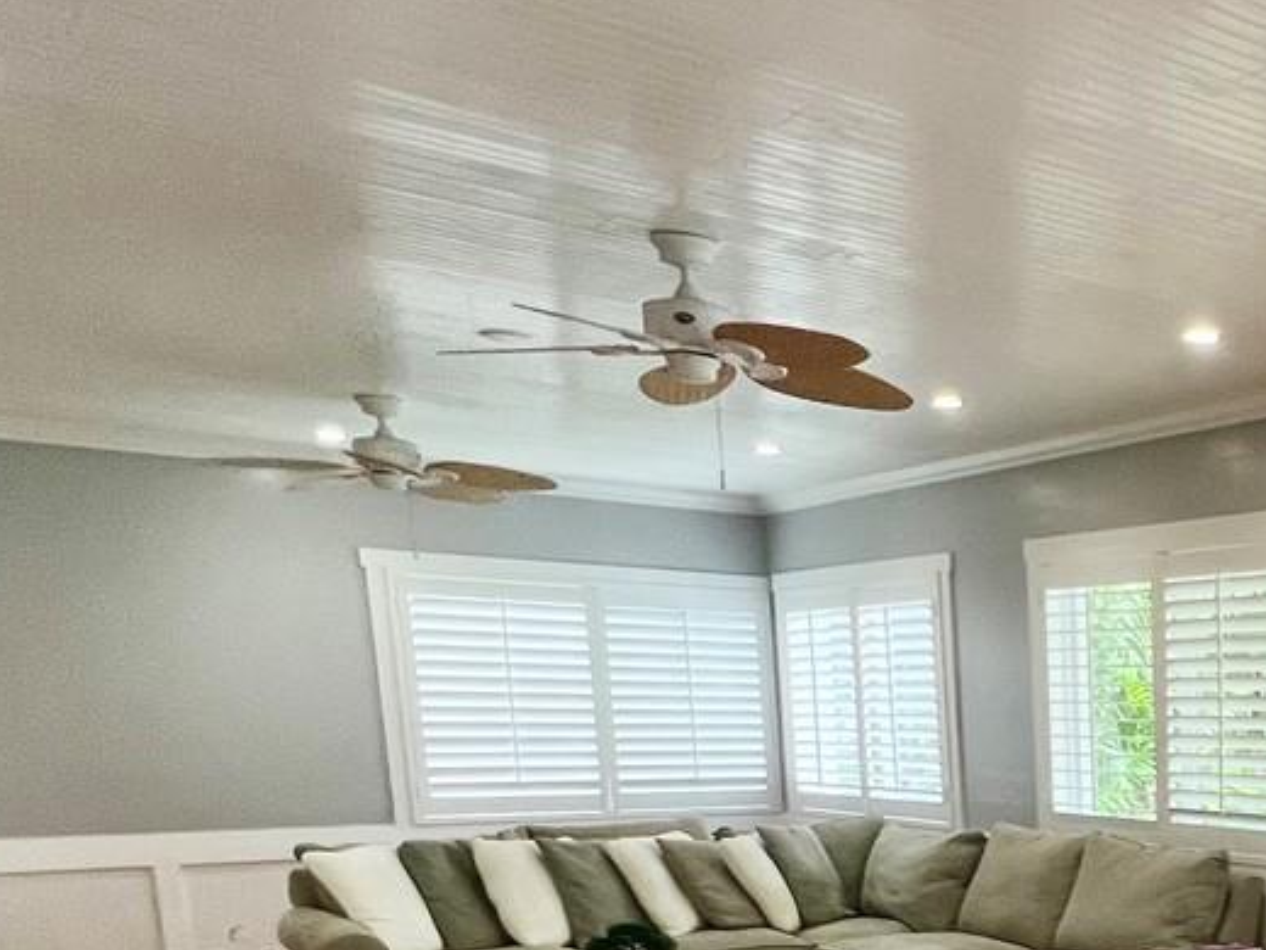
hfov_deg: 36.9
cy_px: 1016
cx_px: 1488
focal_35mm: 40
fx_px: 1463
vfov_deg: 32.2
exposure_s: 1/120
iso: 160
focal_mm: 1.57
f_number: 1.8
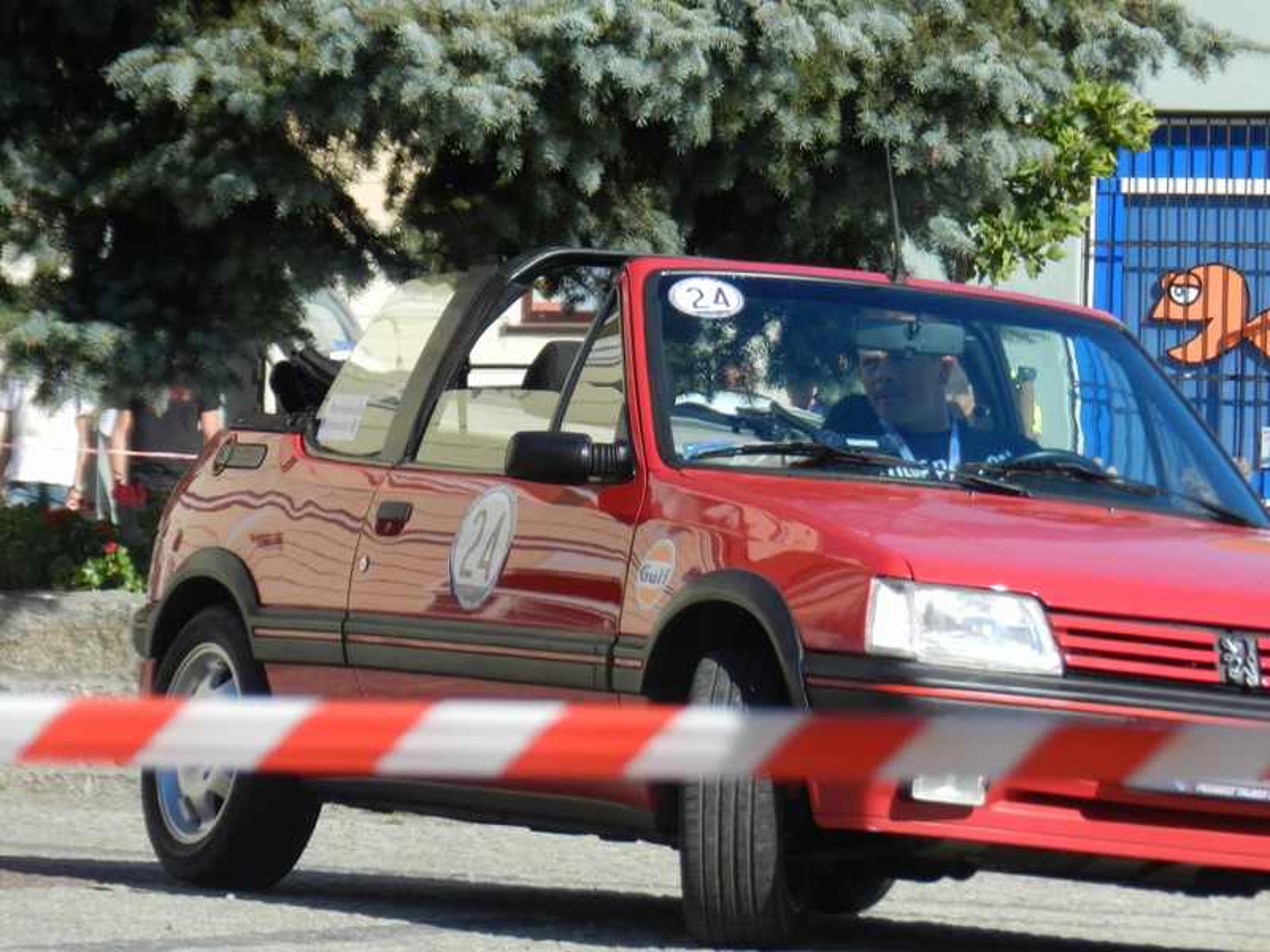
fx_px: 15959
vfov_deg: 3.4
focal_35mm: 435
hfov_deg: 4.6
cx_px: 635
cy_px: 476
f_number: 5.6
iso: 160
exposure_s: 1/500
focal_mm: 77.3
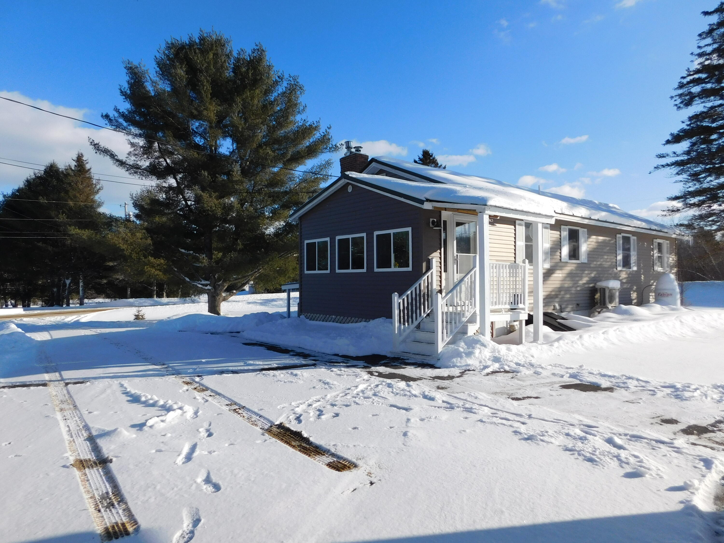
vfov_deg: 58.9
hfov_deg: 73.9
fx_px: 481
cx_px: 362
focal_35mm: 23
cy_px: 272
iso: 125
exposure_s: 1/640
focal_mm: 4
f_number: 6
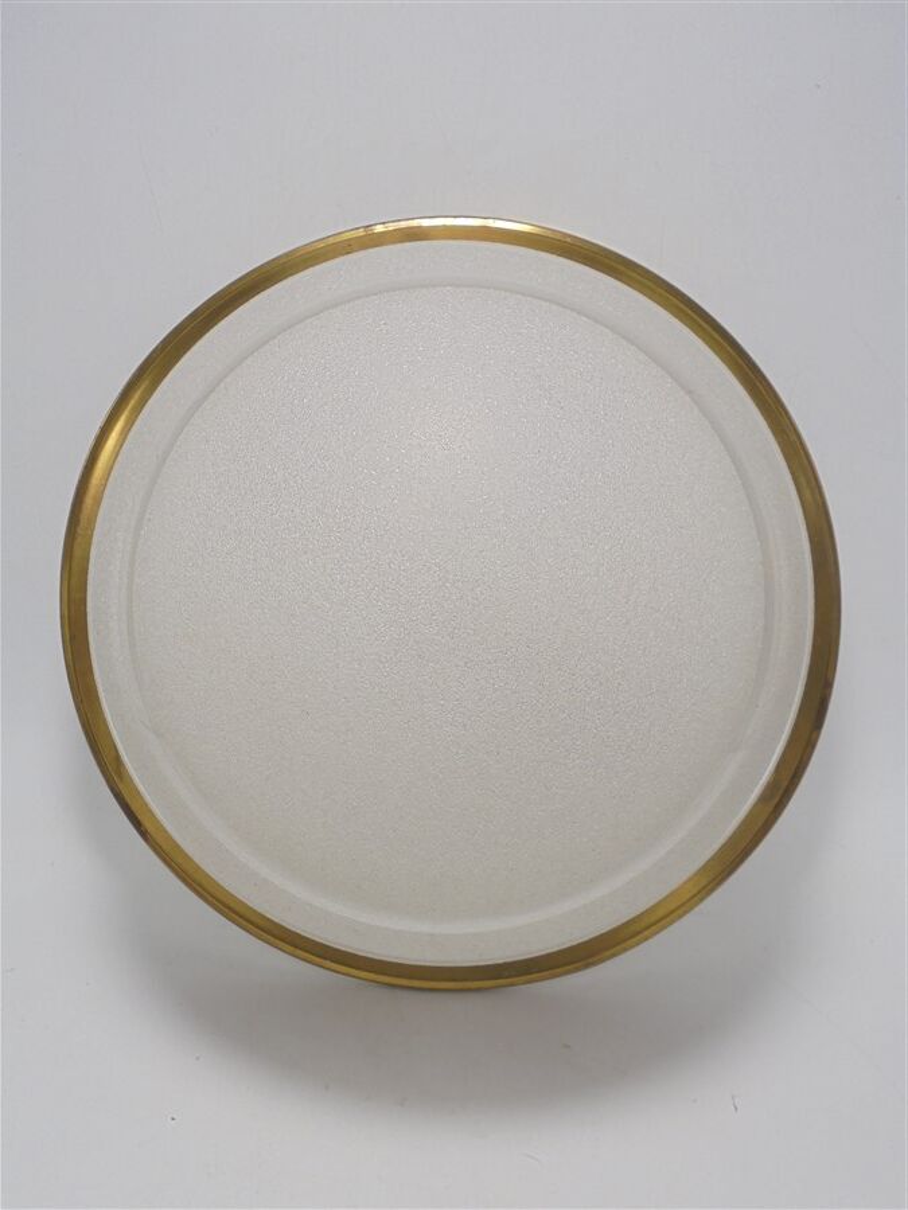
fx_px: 1189
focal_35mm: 34
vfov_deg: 54.0
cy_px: 605
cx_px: 454
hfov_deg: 41.8
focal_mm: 6.1
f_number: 4
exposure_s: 1/80
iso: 100
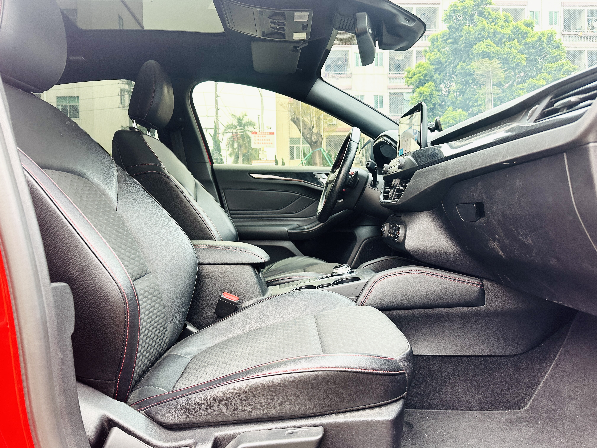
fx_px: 414
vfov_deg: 56.8
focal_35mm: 24
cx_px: 298
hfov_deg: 71.6
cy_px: 224
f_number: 1.78
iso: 125
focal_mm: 6.86
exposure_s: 1/121
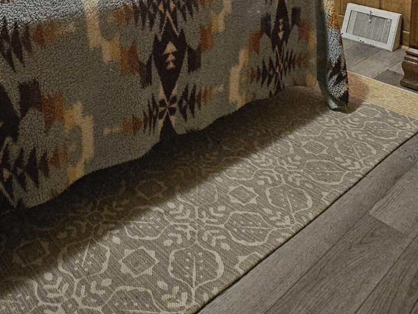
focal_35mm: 36
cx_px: 199
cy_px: -64
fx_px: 435
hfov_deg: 51.3
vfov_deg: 32.6
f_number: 2.2
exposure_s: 1/30
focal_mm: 2.2
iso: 500
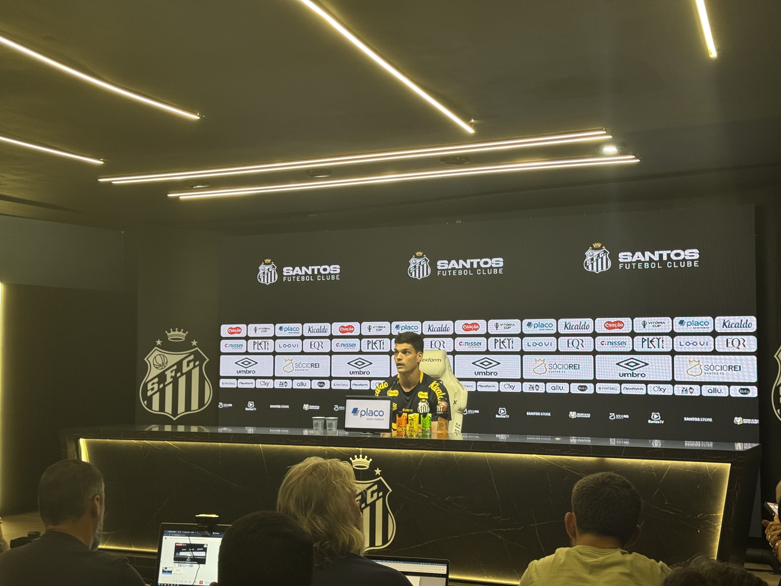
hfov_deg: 39.7
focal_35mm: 48
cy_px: 293
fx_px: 1083
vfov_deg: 30.3
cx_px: 390
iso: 100
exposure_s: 1/60
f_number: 1.78
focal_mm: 6.76
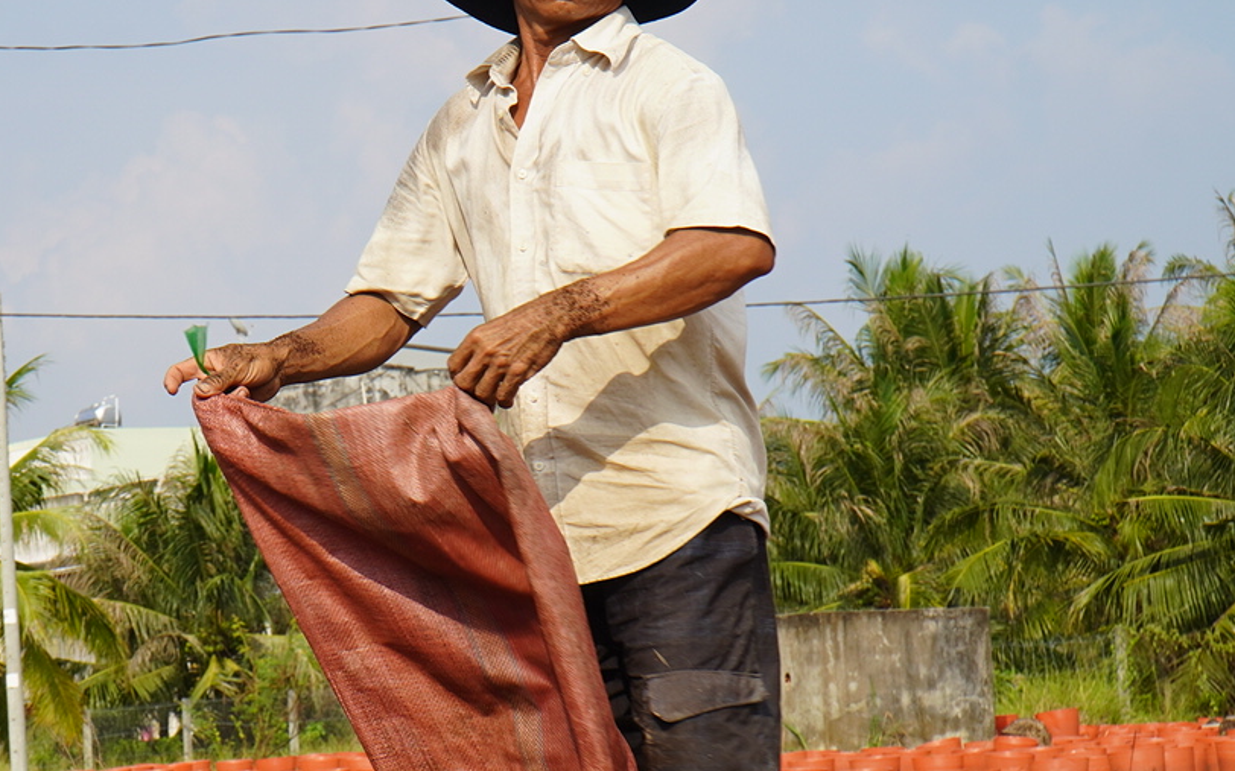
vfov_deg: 9.5
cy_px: 611
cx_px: 310
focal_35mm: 137
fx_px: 4610
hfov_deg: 15.2
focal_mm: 45
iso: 100
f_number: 9
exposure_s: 1/160
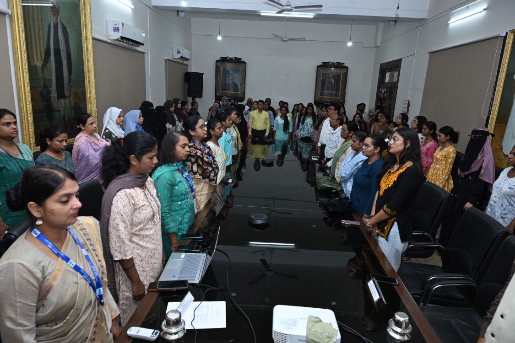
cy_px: 172
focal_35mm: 24
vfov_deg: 53.1
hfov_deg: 73.7
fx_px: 343
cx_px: 258
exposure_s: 1/160
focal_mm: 24
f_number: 5.6
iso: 1600
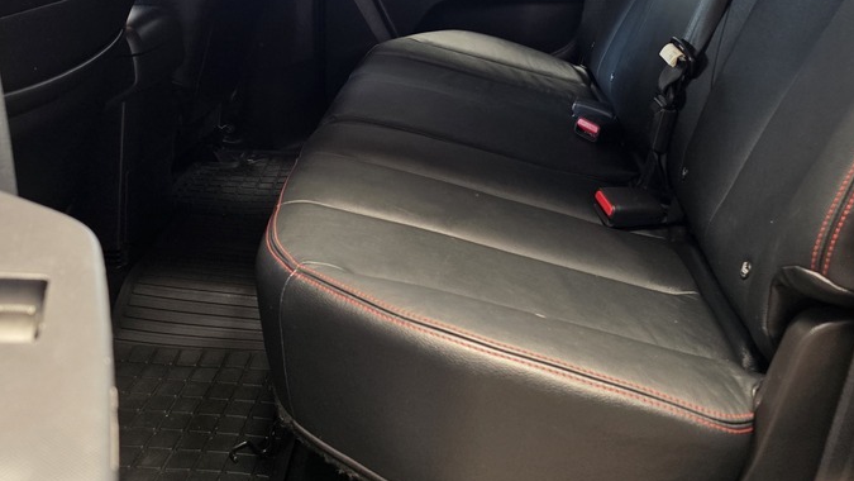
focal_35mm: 38
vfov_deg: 29.9
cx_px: 445
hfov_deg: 52.8
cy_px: 52
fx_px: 861
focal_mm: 6.25
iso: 320
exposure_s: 1/100
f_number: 1.7
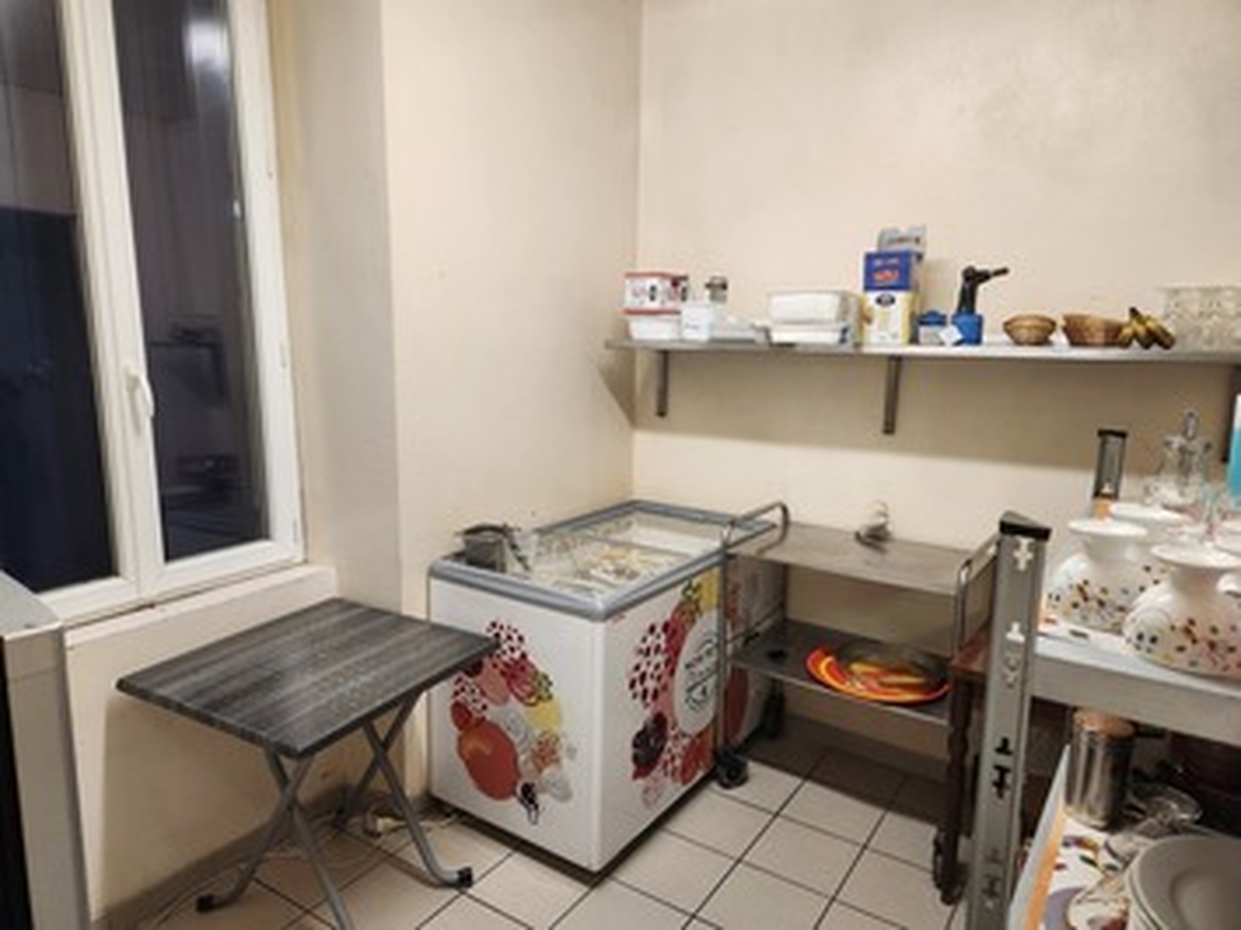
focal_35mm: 23
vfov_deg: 58.9
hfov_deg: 73.9
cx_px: 620
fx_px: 824
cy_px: 465
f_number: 1.8
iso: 320
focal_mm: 5.4
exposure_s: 1/100
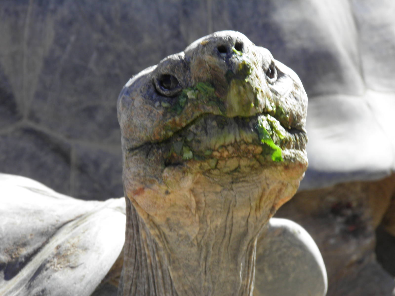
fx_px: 2602
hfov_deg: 8.7
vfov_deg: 6.5
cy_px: 148
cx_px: 198
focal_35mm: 228
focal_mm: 41.1
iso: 50
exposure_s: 1/125
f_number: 5.2
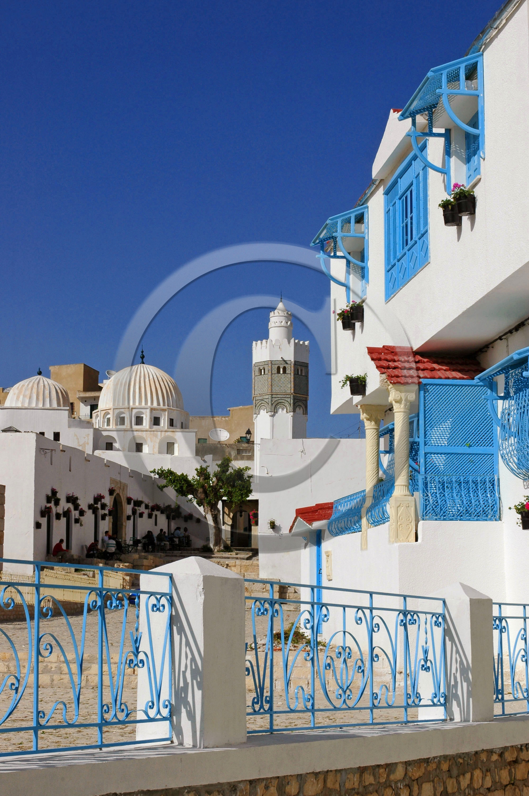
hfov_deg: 20.1
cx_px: 264
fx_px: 1490
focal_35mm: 68
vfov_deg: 29.9
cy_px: 398
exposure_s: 1/250
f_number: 16
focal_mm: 45
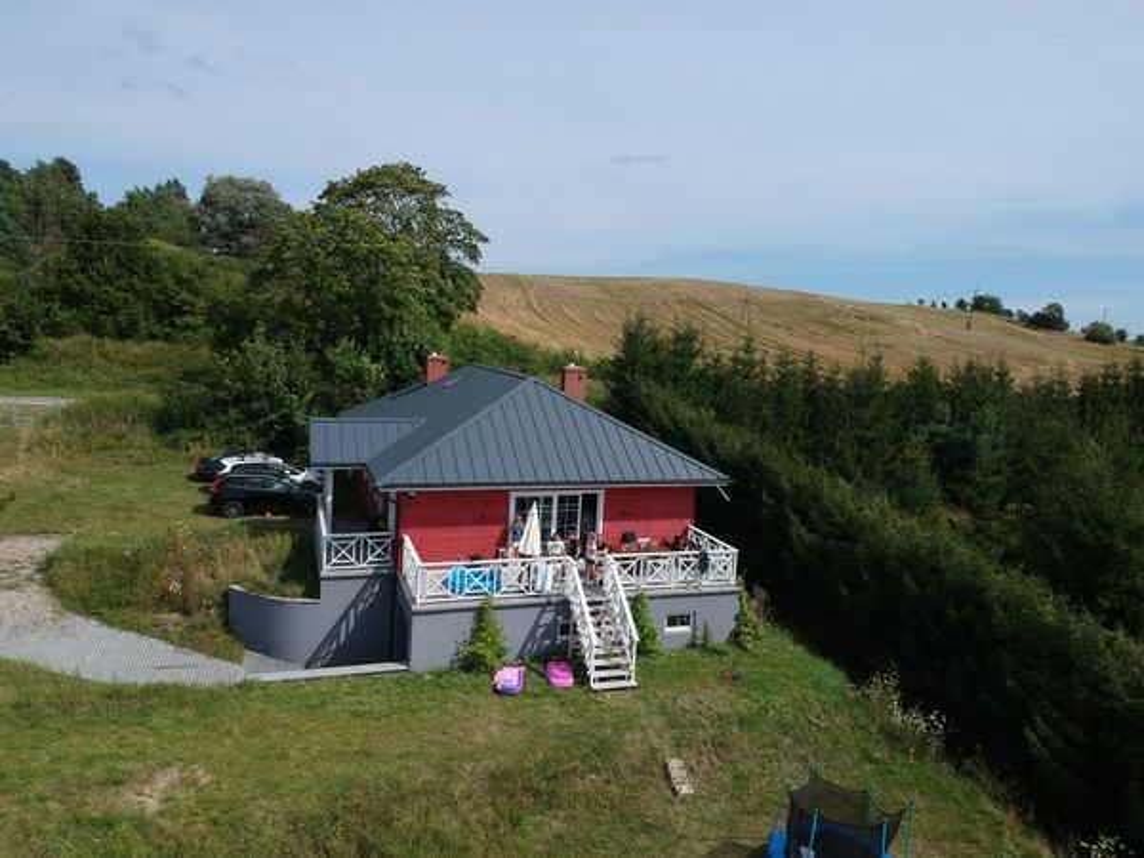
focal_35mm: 25
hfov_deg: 69.4
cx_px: 572
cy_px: 429
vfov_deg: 54.9
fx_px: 826
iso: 100
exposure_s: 1/1250
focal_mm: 4.49
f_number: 2.6
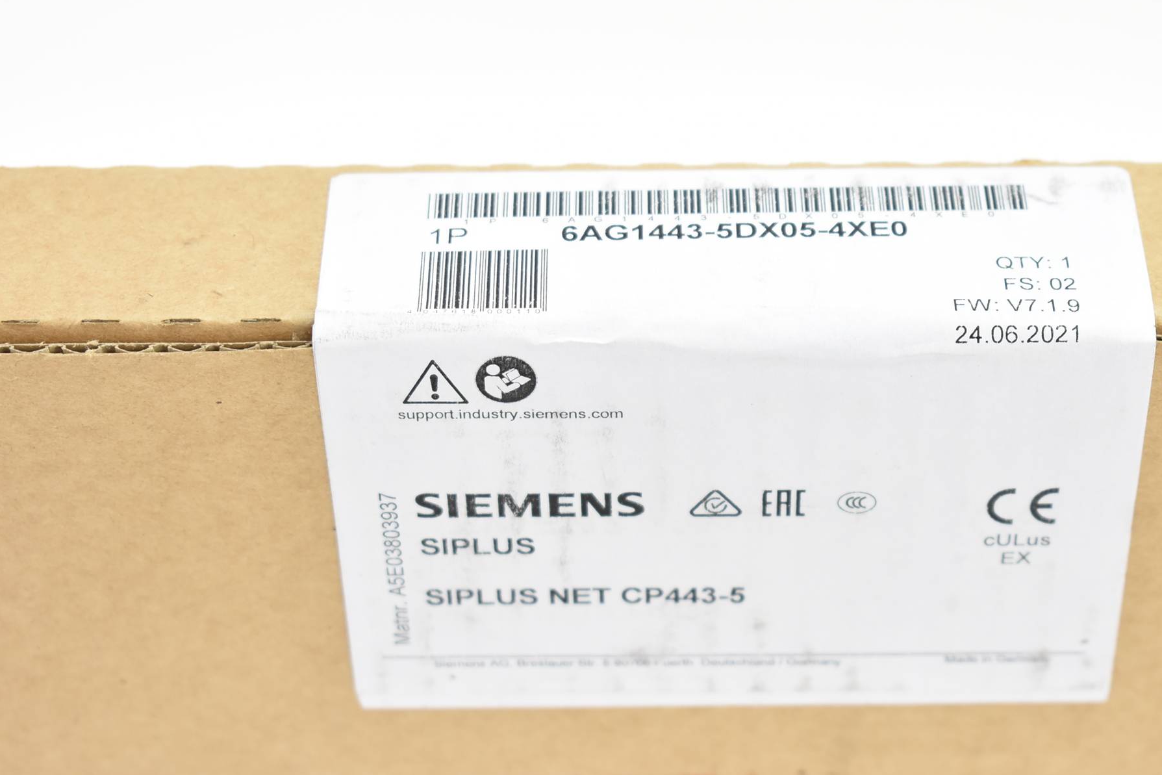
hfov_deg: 23.3
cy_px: 420
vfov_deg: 15.7
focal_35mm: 87
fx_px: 2808
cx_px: 700
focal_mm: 48
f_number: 5.3
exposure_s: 1/80
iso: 640
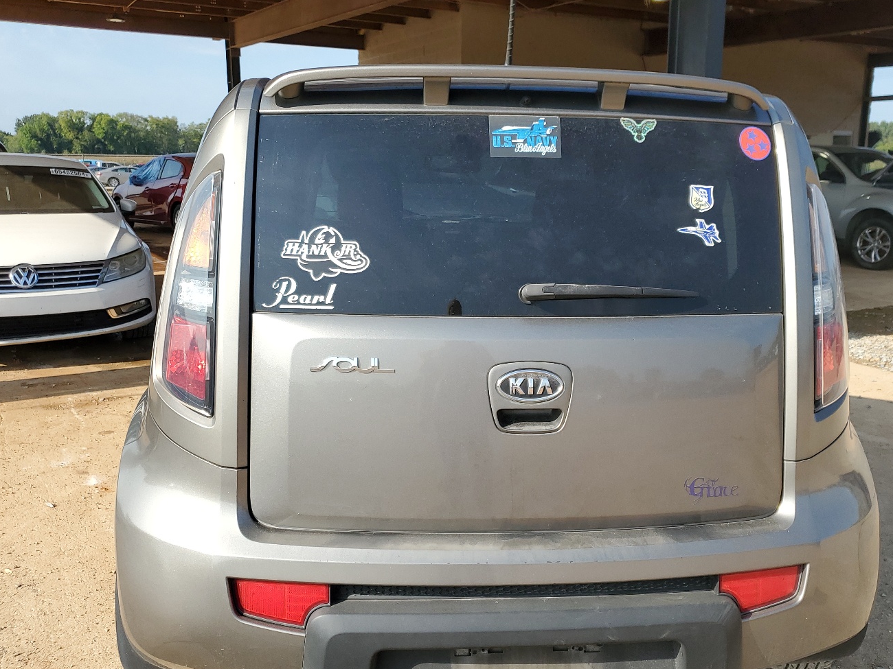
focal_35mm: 32
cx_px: 487
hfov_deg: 56.7
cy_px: 375
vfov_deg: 44.1
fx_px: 826
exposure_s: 1/2000
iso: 50
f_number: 1.5
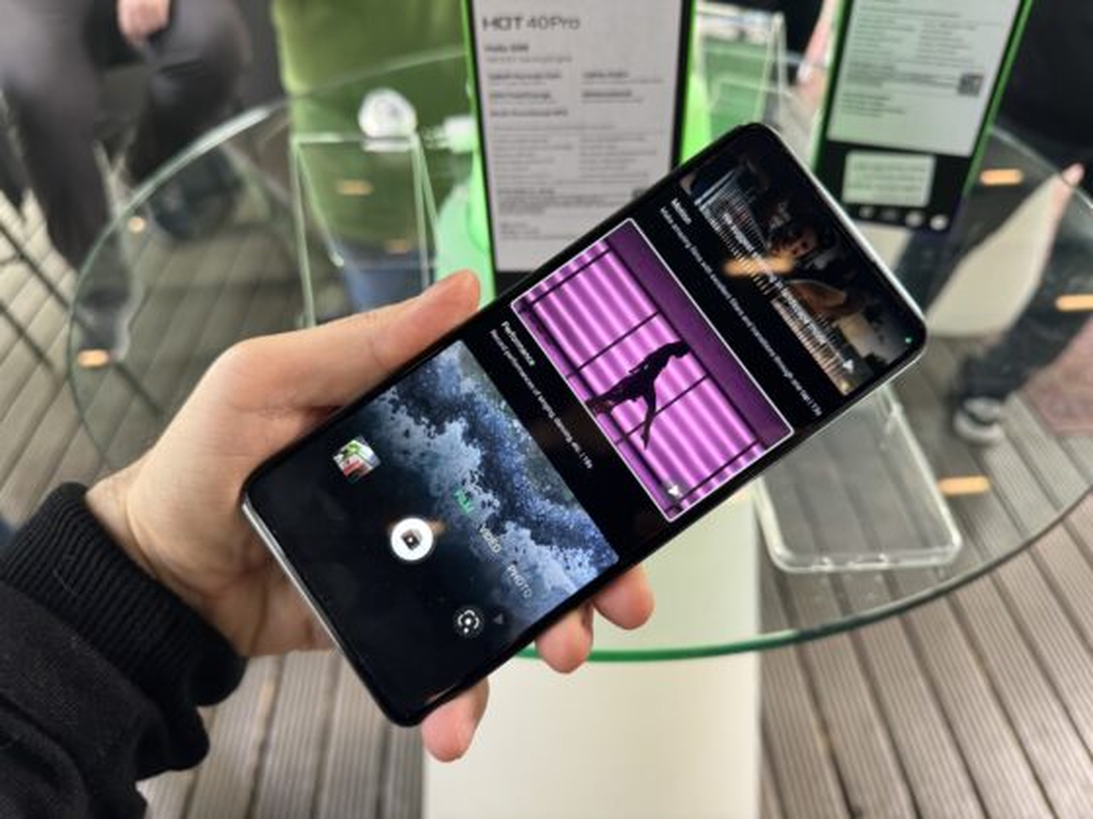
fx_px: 758
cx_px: 546
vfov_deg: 56.8
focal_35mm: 24
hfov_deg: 71.6
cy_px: 410
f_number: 1.78
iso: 160
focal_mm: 6.76
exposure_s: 1/121
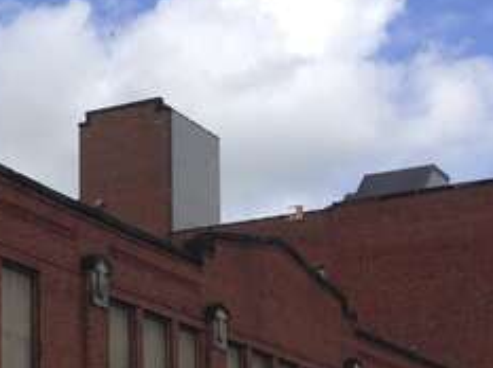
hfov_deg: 17.4
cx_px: -66
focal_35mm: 109
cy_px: 374
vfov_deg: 13.3
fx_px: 1550
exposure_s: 1/1595
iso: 50
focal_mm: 4.12
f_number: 2.4
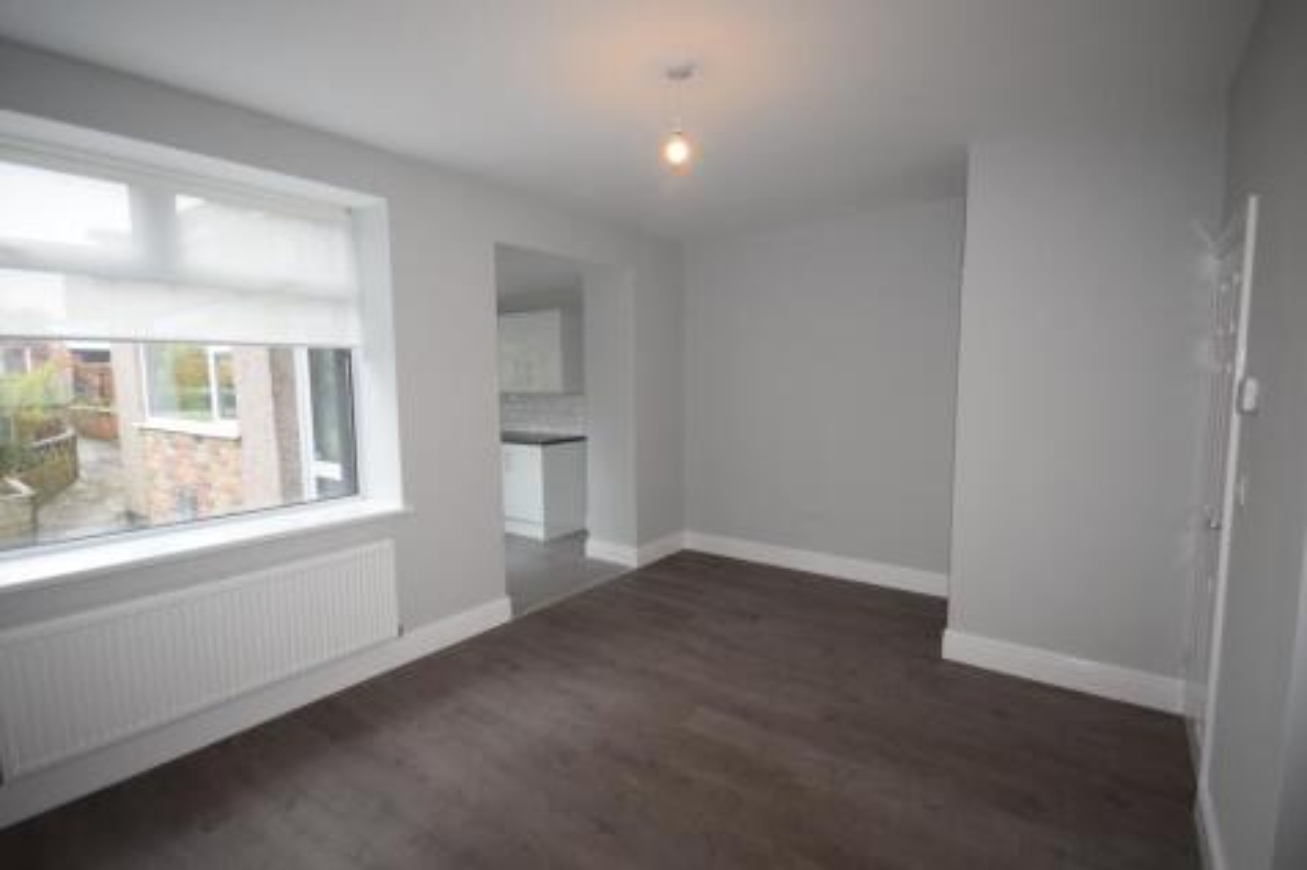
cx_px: 654
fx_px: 599
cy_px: 435
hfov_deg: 95.0
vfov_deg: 72.0
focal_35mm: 16
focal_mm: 11
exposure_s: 1/100
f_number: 5
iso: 800
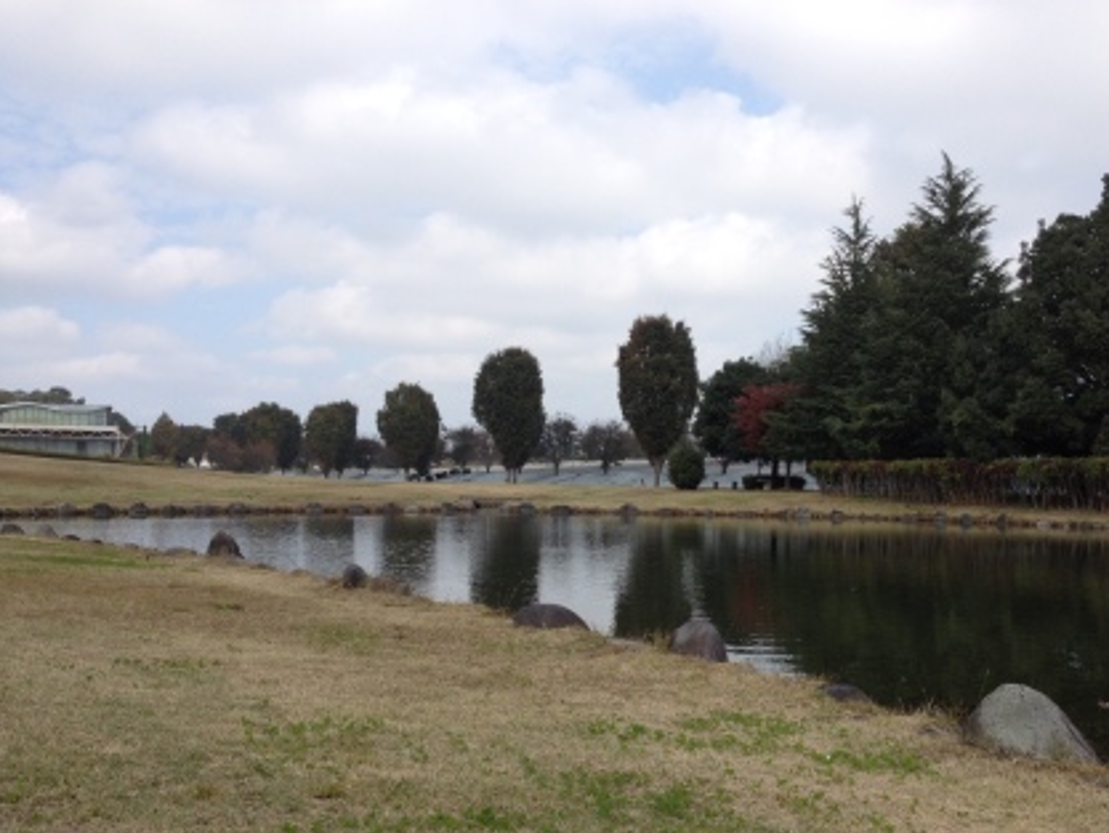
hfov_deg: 44.6
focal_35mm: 42
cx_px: 654
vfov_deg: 34.3
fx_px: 1346
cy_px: 491
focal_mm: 4.28
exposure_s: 1/1255
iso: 50
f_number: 2.4
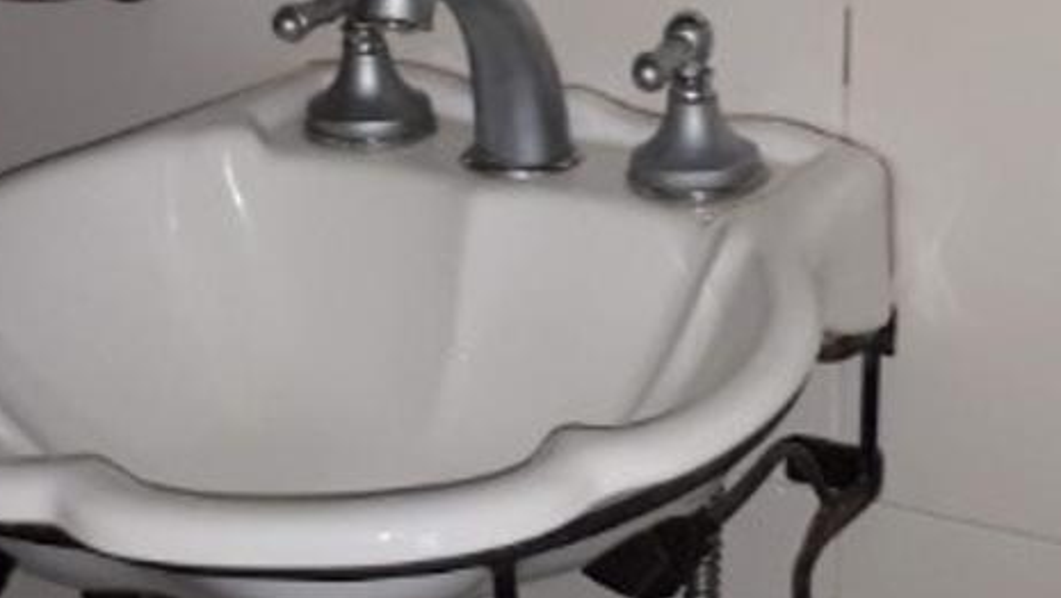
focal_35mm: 91
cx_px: 769
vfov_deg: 13.3
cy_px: 281
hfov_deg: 23.2
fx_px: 2561
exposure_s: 1/33
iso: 125
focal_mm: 3.6
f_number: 1.9
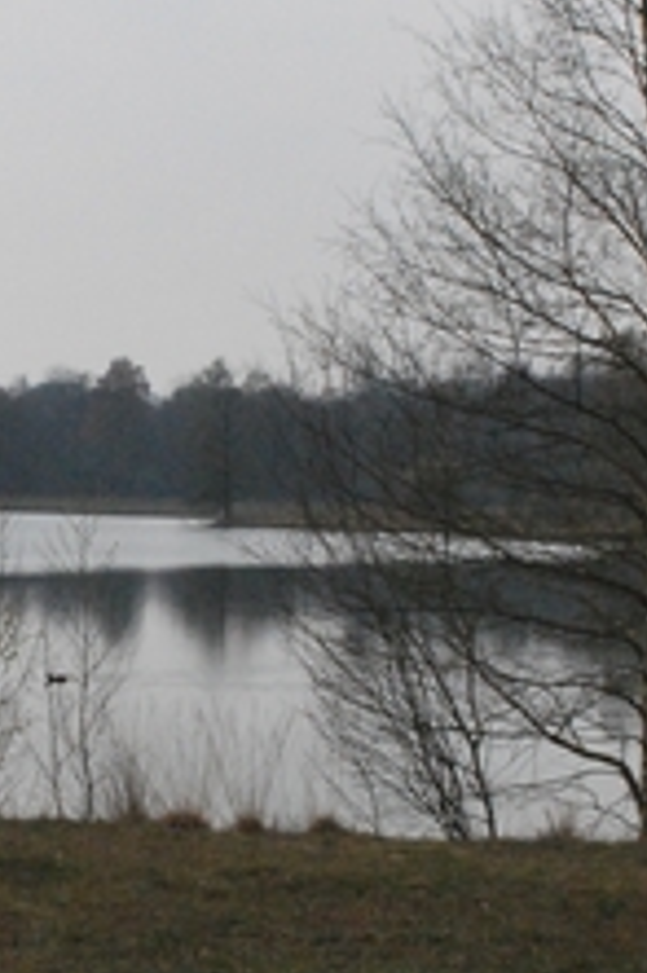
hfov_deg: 11.5
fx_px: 3196
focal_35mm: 118
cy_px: 517
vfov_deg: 17.3
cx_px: 13
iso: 1600
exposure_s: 1/1000
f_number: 16
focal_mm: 29
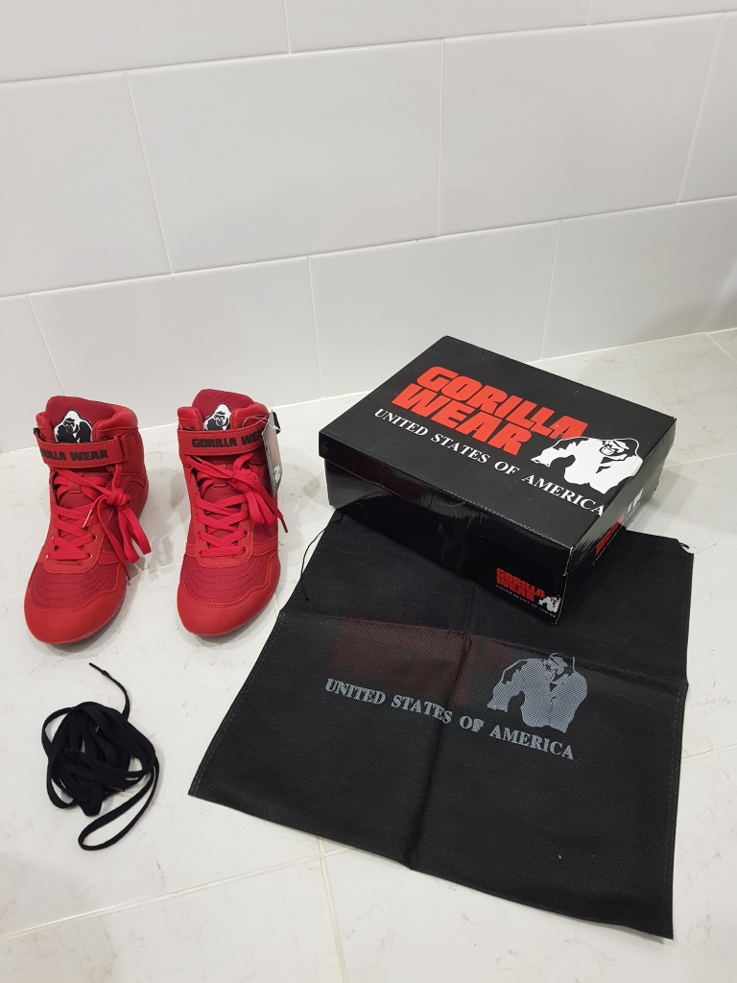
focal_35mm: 26
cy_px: 492
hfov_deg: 53.1
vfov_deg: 67.3
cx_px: 368
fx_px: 738
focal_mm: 4.2
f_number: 1.7
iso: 200
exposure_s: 1/12
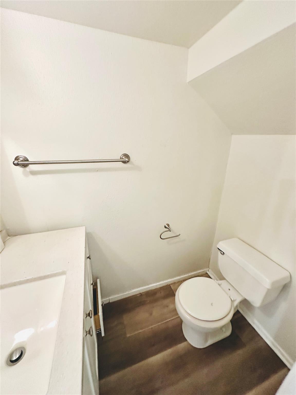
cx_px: 148
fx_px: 160
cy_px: 198
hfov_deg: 85.7
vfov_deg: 102.1
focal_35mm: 14
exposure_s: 1/60
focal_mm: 2.22
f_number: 2.2
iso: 640
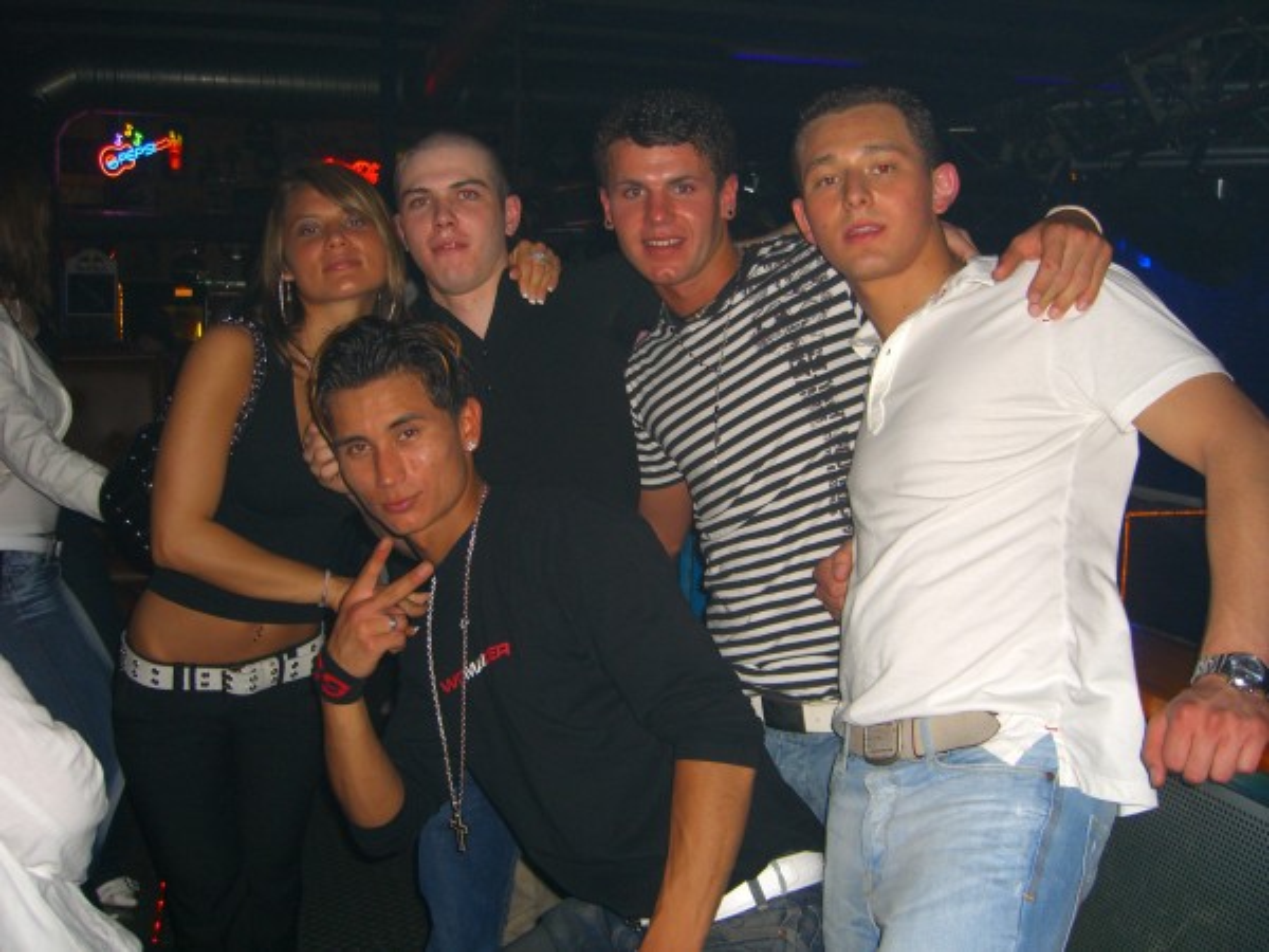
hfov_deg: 49.0
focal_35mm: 38
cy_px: 476
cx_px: 634
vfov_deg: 37.7
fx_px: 1393
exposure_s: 1/60
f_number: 2.8
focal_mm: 7.9
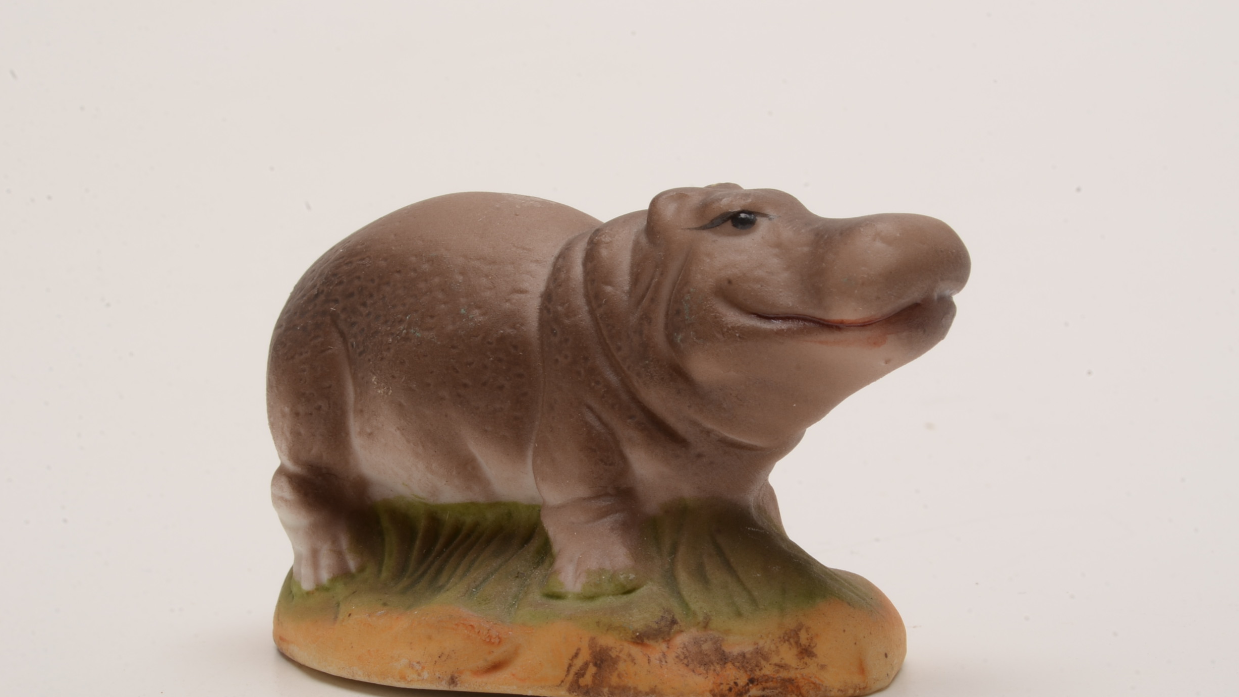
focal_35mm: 87
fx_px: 2843
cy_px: 411
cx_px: 618
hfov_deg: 24.6
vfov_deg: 14.0
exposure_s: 1/160
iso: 100
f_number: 32
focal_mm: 55
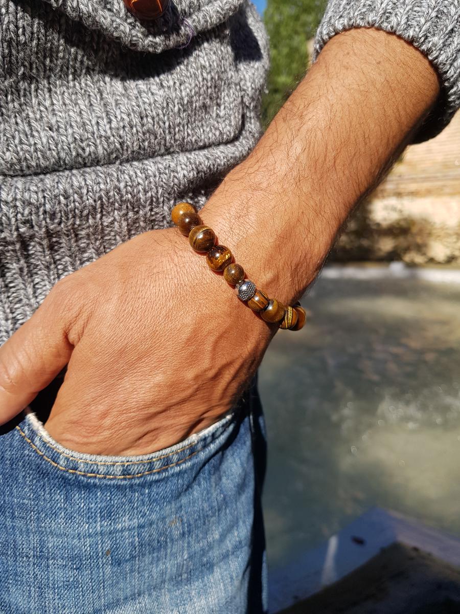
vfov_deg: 67.3
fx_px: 461
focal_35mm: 26
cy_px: 307
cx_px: 230
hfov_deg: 53.1
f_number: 1.7
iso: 40
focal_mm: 4.2
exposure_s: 1/1484
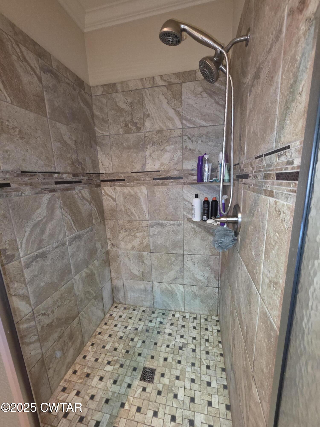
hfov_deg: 89.9
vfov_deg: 106.2
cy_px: 214
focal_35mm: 13
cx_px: 160
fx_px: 160
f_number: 1.9
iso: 200
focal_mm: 2.2
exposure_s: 1/60
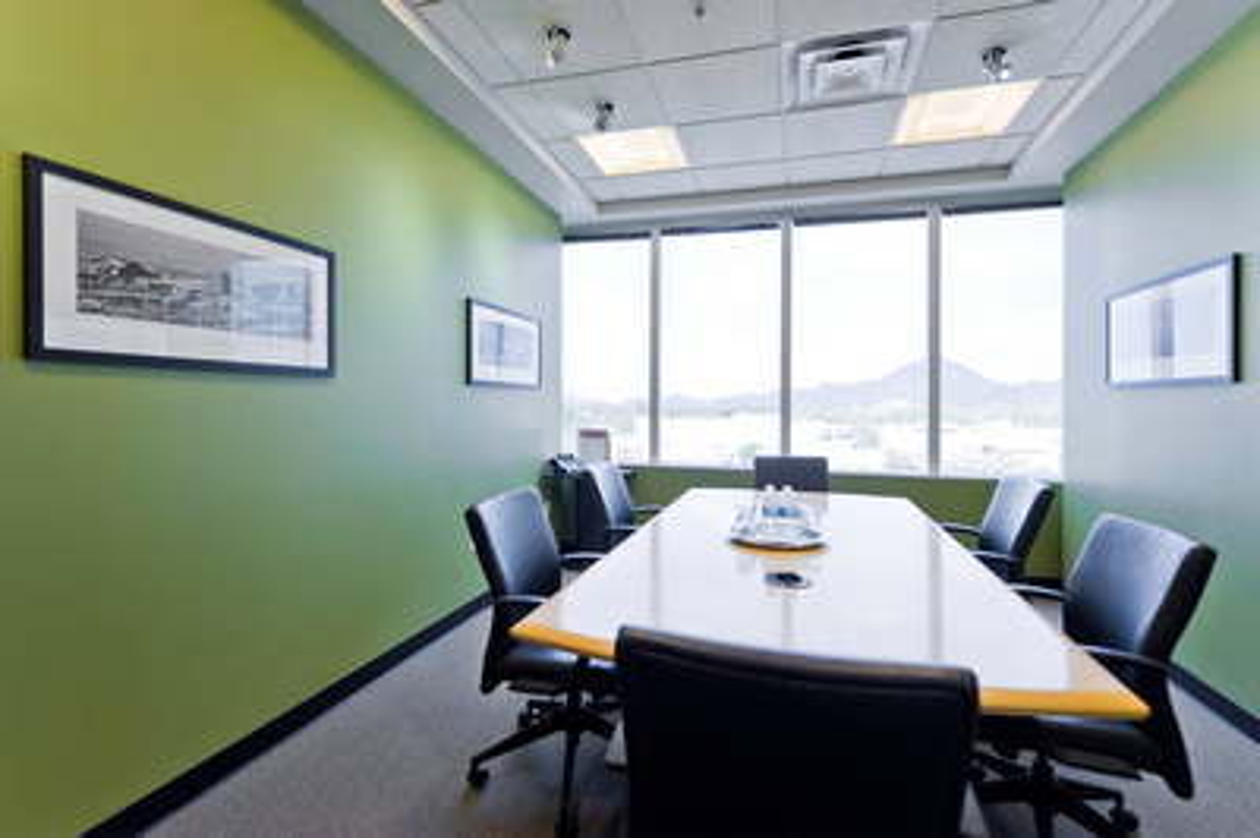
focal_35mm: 16
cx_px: 630
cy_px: 419
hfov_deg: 96.8
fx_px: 560
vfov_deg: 73.6
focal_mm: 16
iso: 250
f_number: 3.2
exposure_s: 1/200
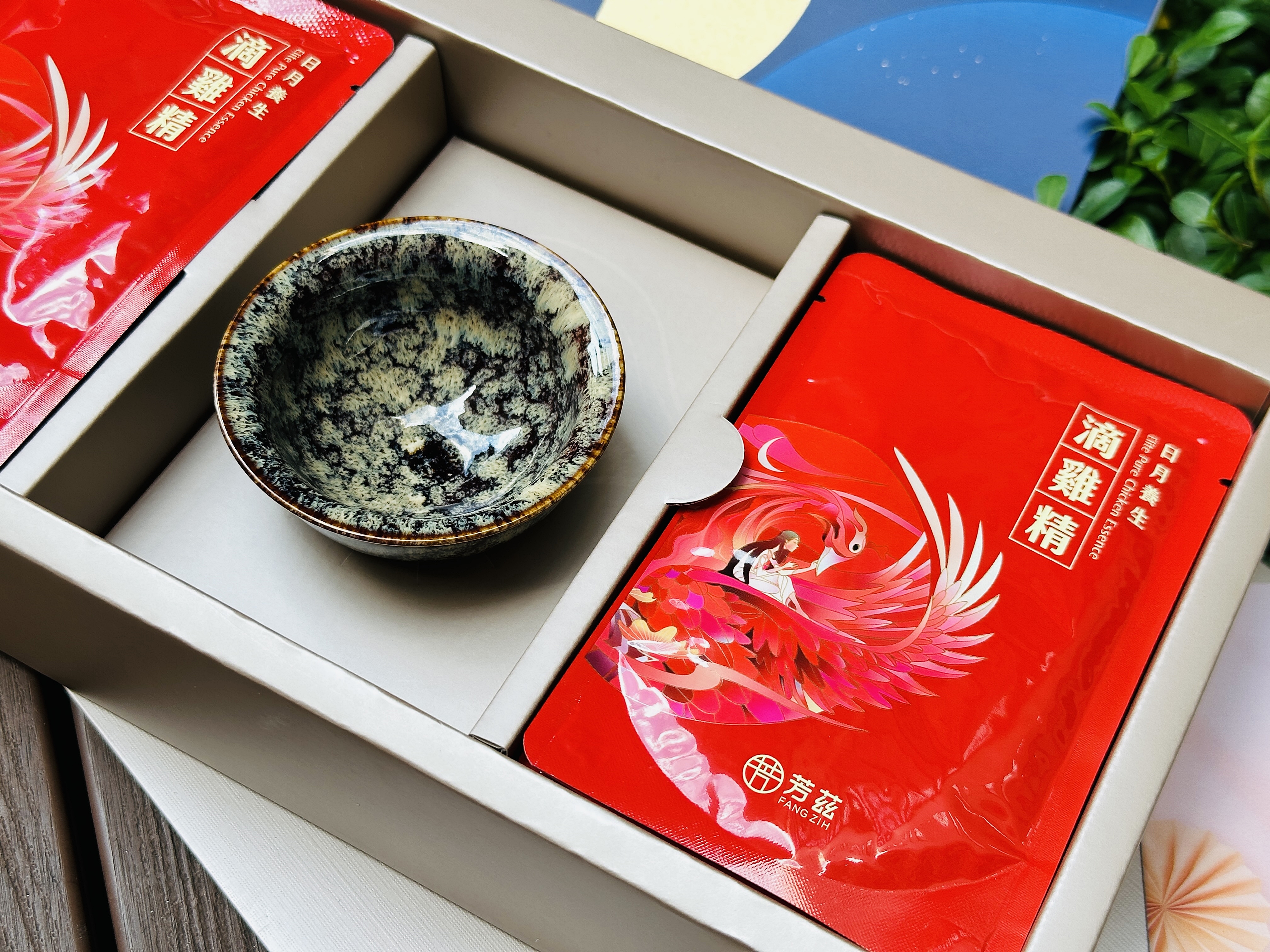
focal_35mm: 48
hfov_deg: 39.7
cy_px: 476
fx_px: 1761
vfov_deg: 30.3
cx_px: 635
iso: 50
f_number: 1.78
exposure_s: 1/202
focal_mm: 6.86
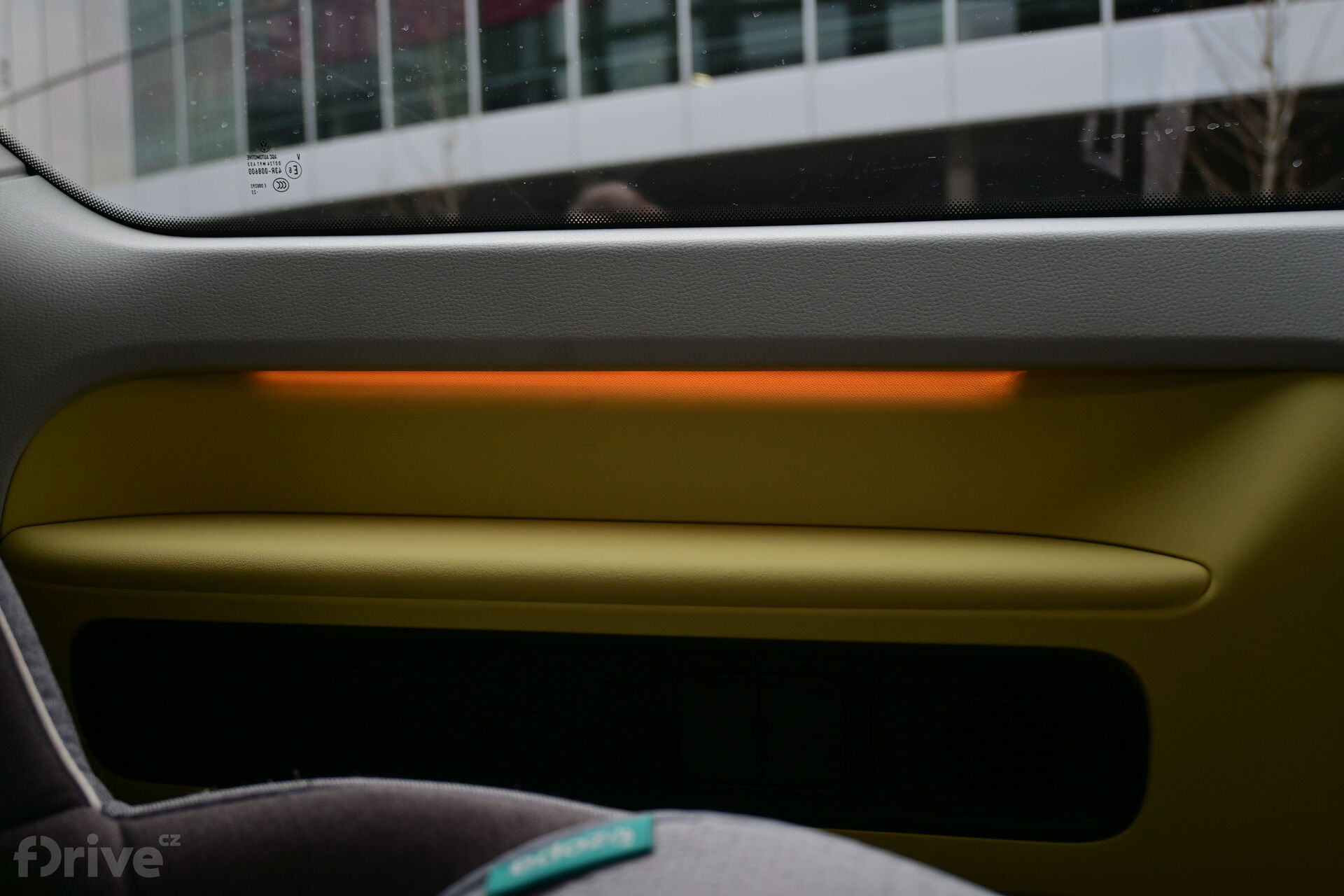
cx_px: 672
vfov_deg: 31.9
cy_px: 448
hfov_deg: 46.4
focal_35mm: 42
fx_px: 1568
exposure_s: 1/50
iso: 160
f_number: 4.5
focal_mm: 28
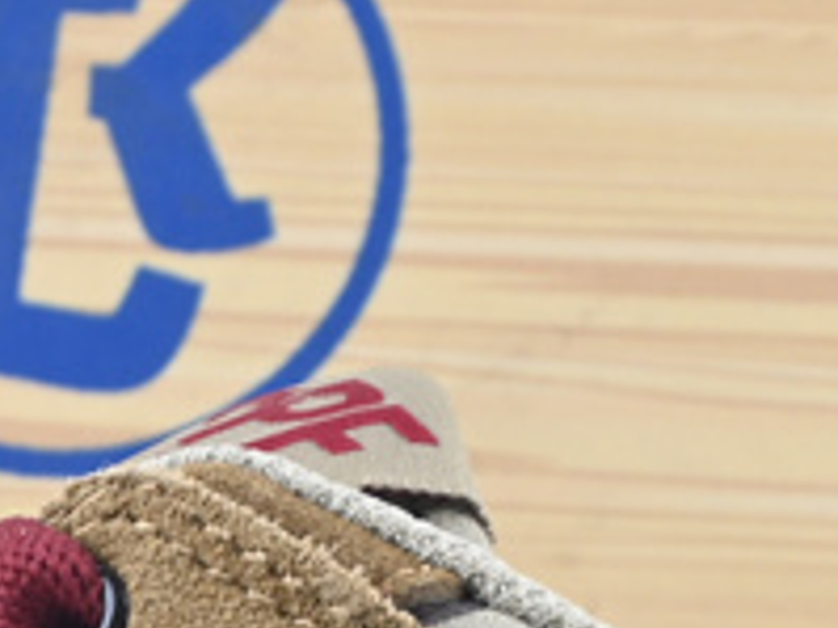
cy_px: 1205
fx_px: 6315
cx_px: -156
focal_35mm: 261
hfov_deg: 7.5
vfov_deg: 5.6
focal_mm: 30
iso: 100
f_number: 10
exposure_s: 1/10
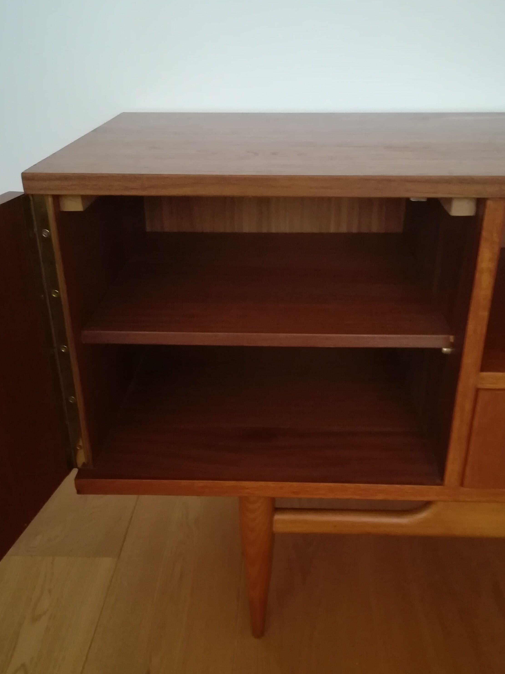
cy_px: 421
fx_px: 681
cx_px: 266
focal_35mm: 35
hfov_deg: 40.7
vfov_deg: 52.1
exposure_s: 1/15
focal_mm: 3.83
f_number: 2.2
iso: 640
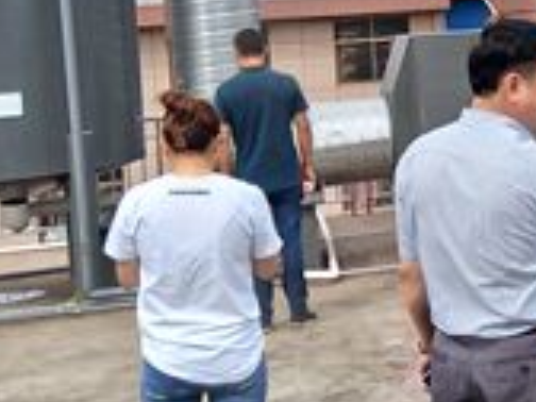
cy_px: 10
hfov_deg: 19.6
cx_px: 670
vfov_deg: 15.6
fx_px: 1440
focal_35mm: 93
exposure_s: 1/1666
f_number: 2
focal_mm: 3.88
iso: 50
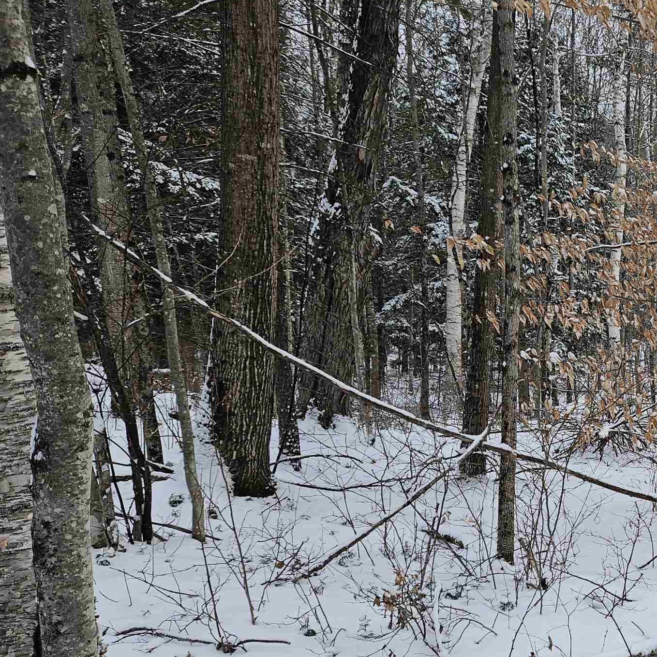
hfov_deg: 32.1
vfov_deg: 36.8
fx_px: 988
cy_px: 358
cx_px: 736
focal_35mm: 46
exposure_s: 1/754
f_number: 1.8
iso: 25
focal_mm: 5.4
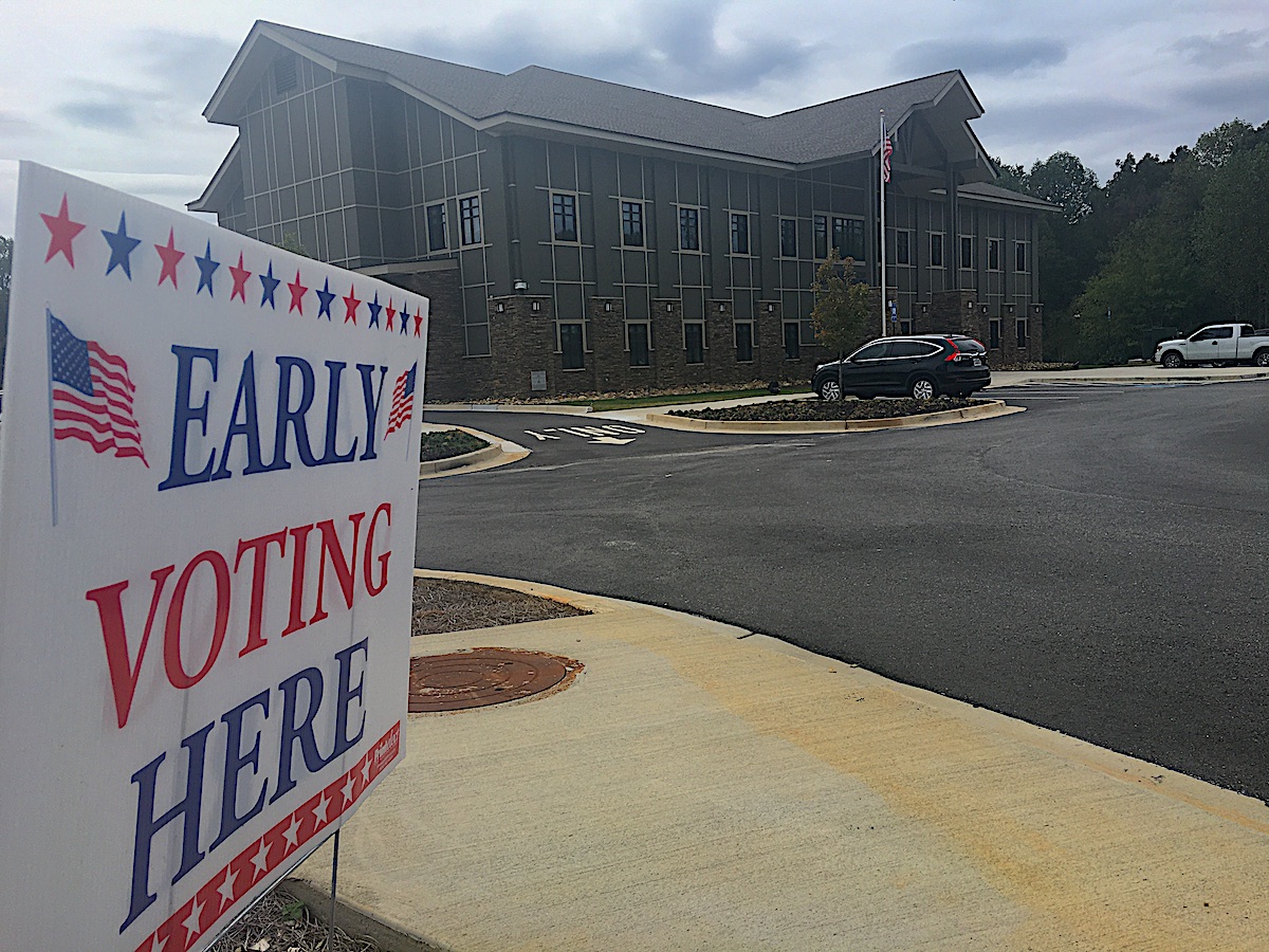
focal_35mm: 29
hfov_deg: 61.7
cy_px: 476
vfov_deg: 48.2
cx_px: 634
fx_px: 1063
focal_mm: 4.15
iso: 25
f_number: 2.2
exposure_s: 1/1832
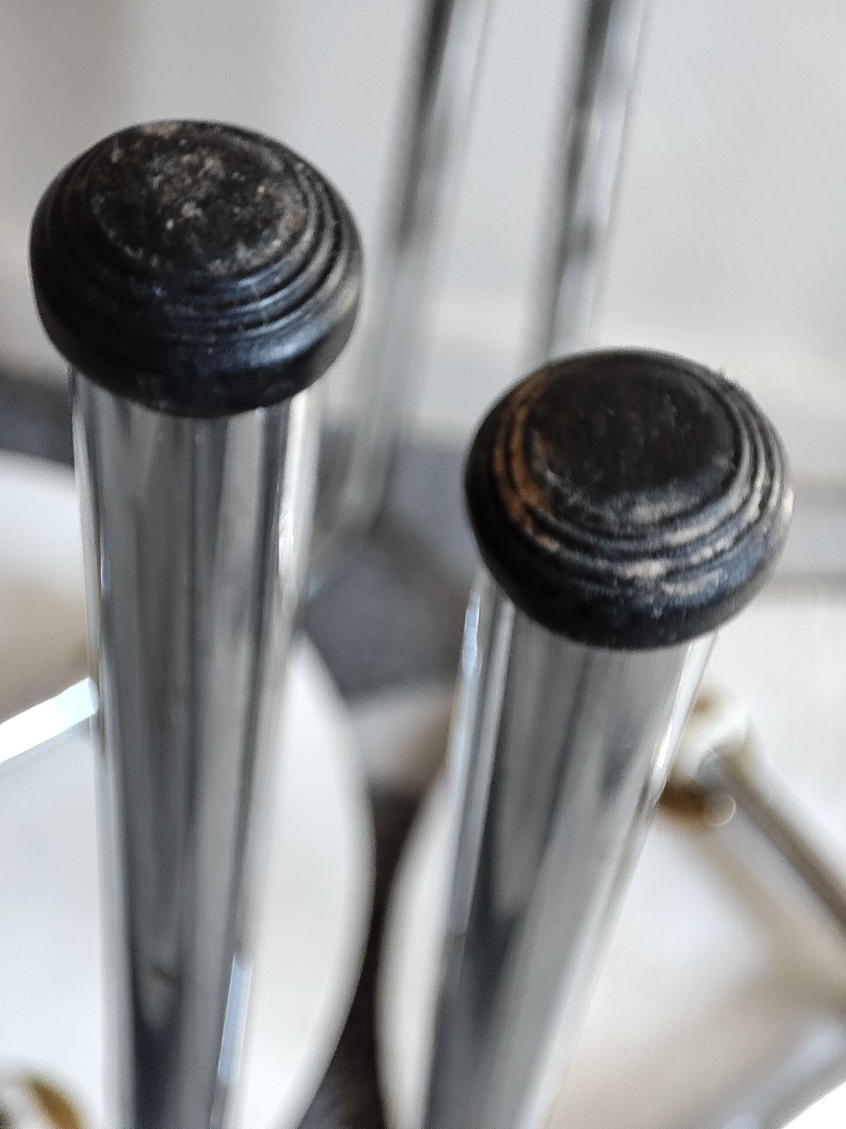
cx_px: 423
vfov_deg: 39.7
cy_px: 564
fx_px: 1564
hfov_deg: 30.3
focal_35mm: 48
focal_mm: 4.03
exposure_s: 1/50
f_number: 2.4
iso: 68
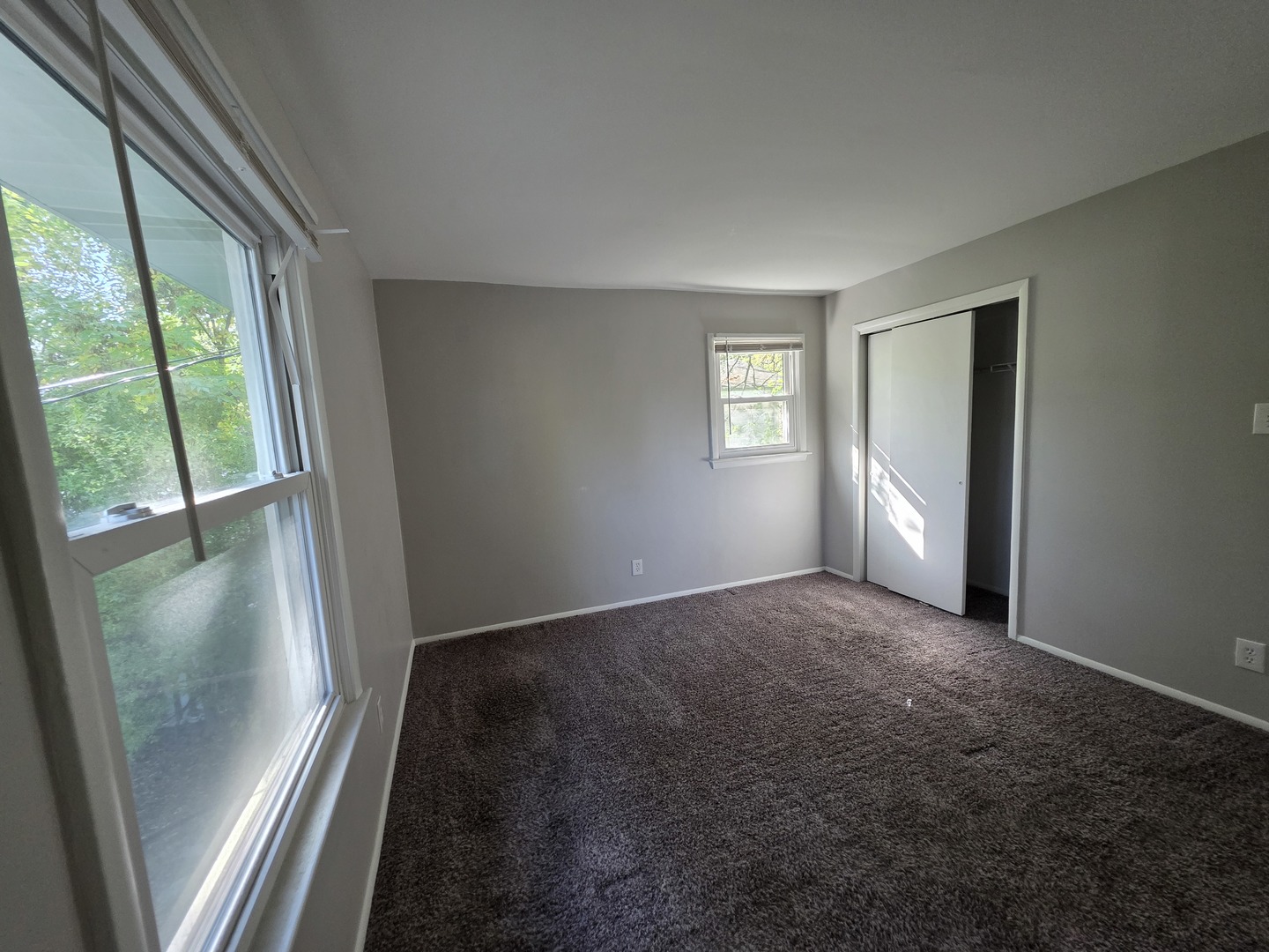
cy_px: 476
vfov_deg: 89.9
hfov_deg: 106.2
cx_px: 634
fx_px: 477
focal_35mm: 13
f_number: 1.9
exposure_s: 1/100
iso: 250
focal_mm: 2.2
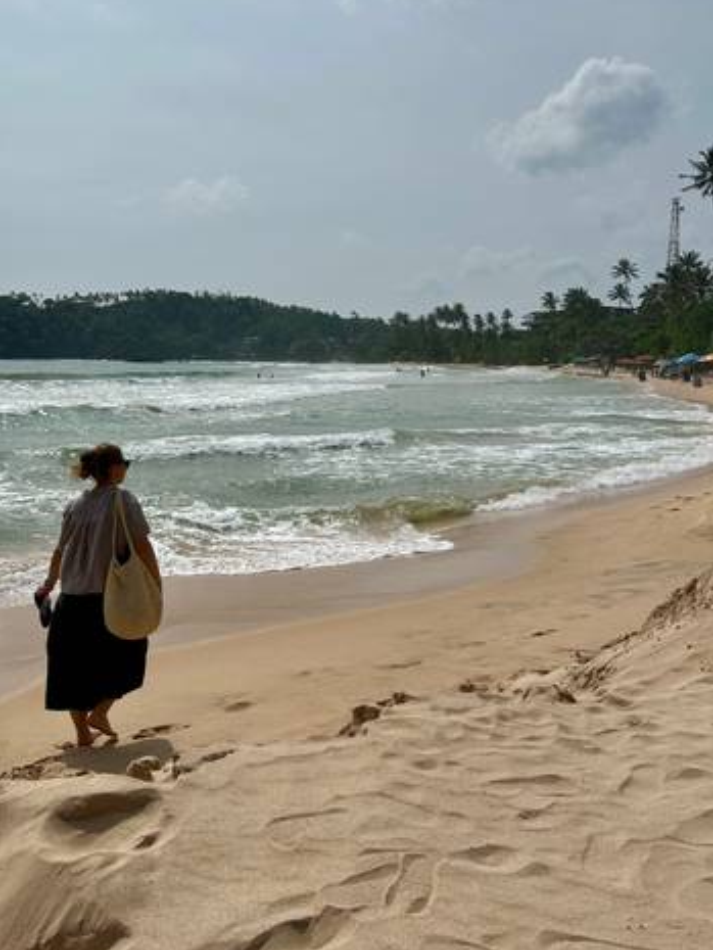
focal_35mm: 33
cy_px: 413
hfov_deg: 42.8
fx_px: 906
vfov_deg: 55.2
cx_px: 290
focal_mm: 6.86
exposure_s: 1/18519
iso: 80
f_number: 1.78
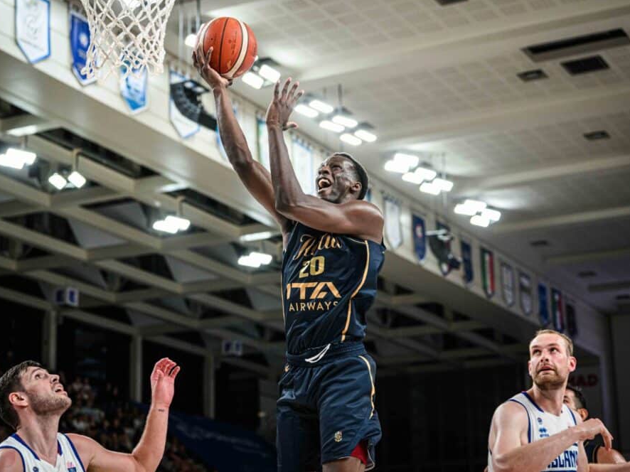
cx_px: 302
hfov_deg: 25.7
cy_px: 236
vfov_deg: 19.4
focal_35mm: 76
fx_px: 1383
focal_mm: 70
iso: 2000
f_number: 3.5
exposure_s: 1/1250
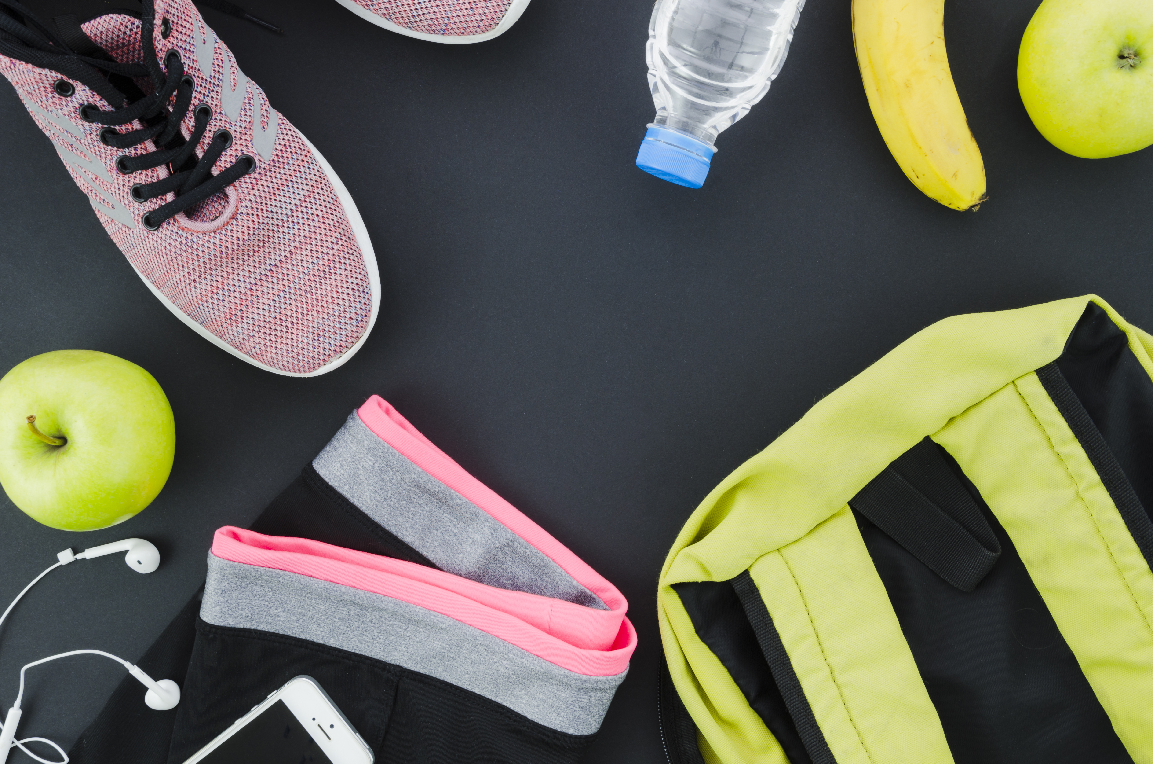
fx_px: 1678
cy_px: 382
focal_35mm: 52
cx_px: 576
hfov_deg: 37.9
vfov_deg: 25.6
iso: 100
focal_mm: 35
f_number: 13
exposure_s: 1/3
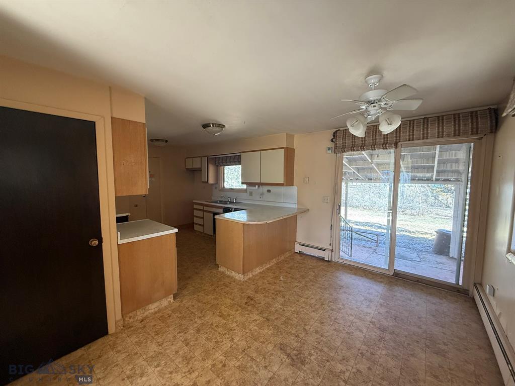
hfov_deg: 102.1
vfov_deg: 85.7
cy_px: 193
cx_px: 258
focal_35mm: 14
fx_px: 208
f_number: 2.2
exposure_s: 1/99
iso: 320
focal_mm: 2.22
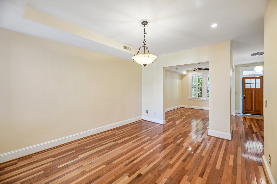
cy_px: 92
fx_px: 108
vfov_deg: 81.2
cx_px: 138
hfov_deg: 104.3
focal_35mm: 14
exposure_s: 1/15
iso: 320
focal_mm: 14
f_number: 8
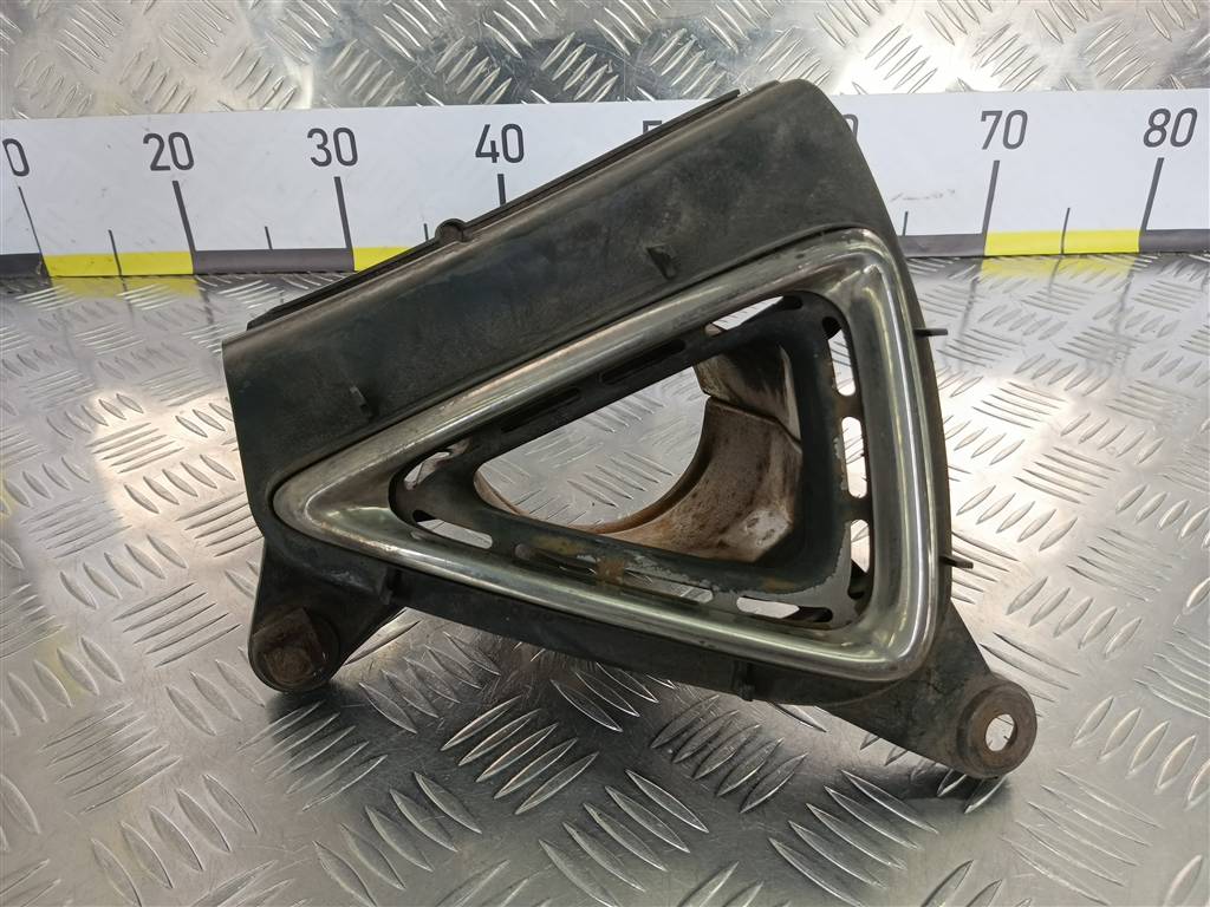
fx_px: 944
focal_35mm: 27
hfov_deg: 65.3
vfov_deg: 51.4
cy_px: 454
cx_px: 605
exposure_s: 1/100
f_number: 1.6
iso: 119
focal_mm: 4.11
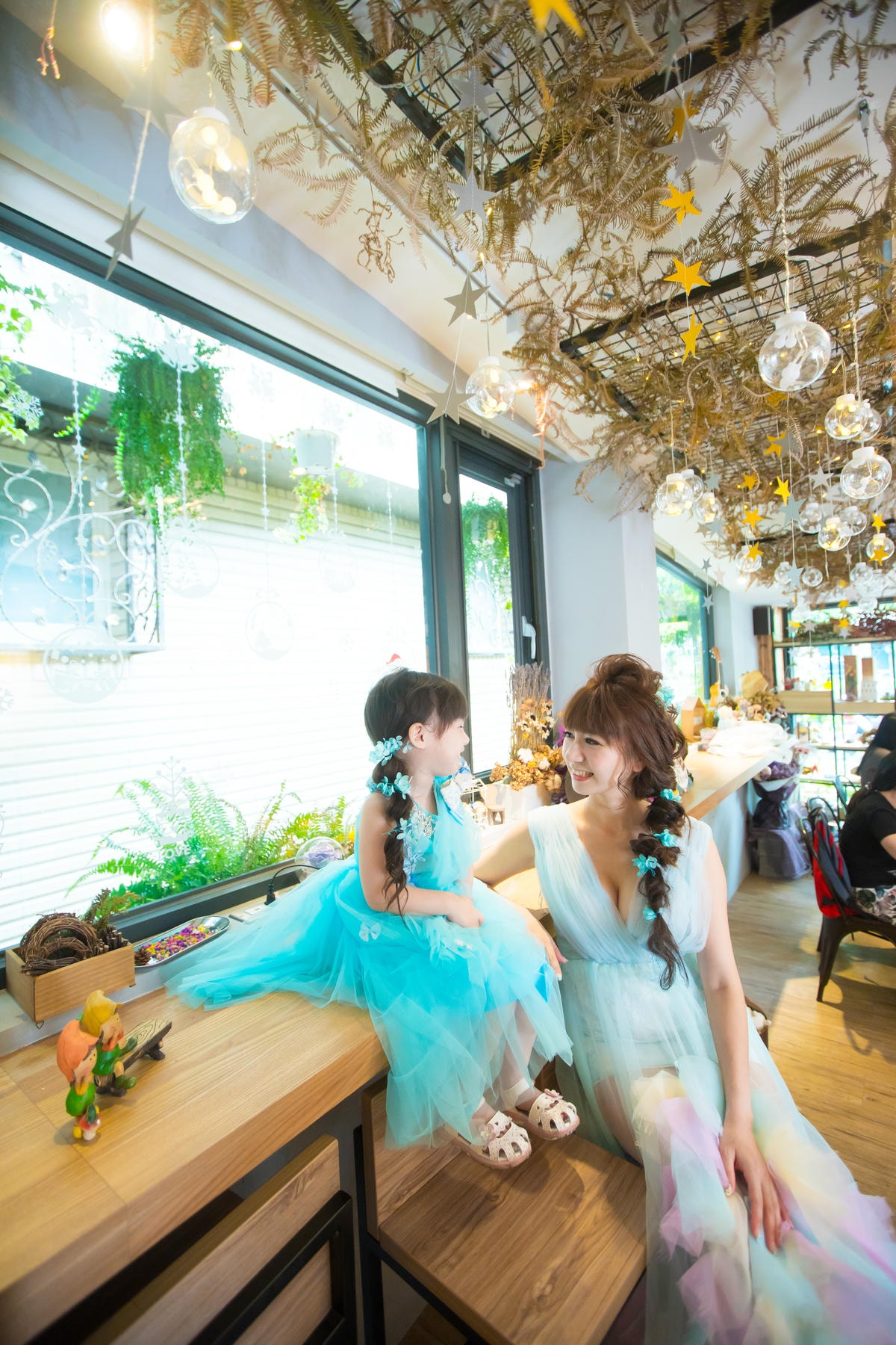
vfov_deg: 96.7
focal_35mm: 16
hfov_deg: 73.7
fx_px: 597
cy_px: 672
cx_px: 448
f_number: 3.2
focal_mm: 16
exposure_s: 1/200
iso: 1600
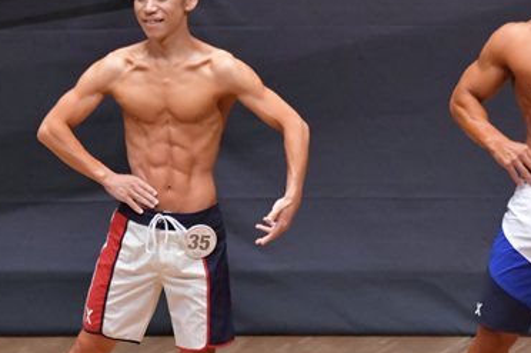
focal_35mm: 563
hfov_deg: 3.7
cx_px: 121
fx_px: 8293
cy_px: 212
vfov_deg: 2.4
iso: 6400
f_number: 5.6
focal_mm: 180
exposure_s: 1/400
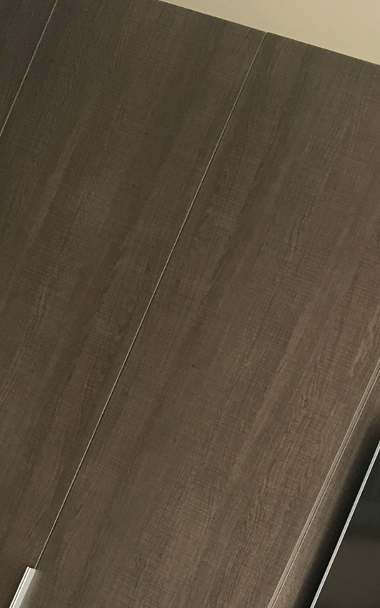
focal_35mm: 74
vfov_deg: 25.3
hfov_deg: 17.1
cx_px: 411
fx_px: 1226
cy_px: 709
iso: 32
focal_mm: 4.15
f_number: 2.2
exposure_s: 1/15
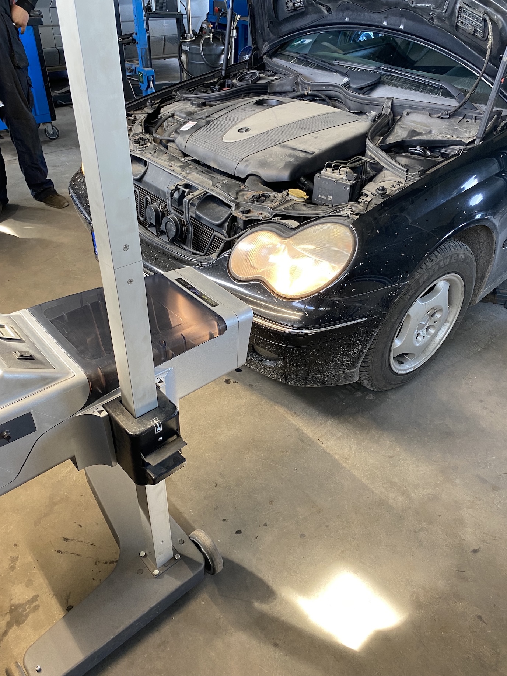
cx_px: 254
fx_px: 508
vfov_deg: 67.3
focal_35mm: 26
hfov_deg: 53.1
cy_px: 338
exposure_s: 1/60
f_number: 1.8
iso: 125
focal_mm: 4.25
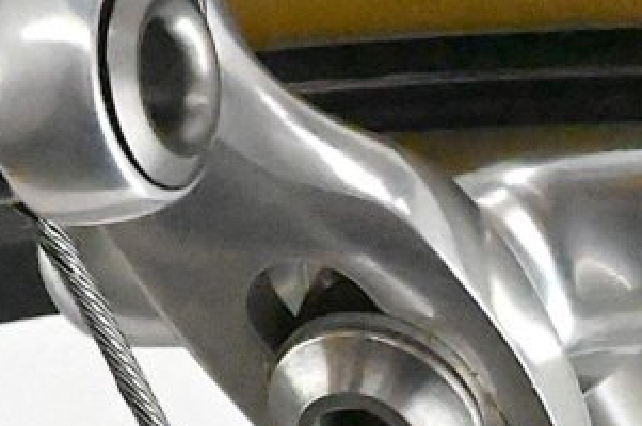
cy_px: -568
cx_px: -868
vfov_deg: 3.0
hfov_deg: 4.5
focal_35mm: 447
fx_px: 7963
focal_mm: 70
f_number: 20
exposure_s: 1/640
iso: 25600
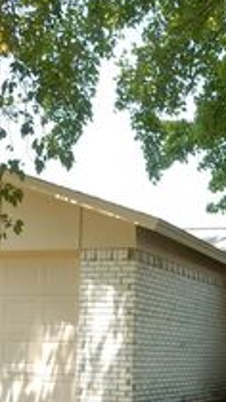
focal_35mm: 65
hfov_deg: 17.8
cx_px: 260
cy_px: 305
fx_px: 693
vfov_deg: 31.7
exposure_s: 1/250
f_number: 3.7
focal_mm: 4.5
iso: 125
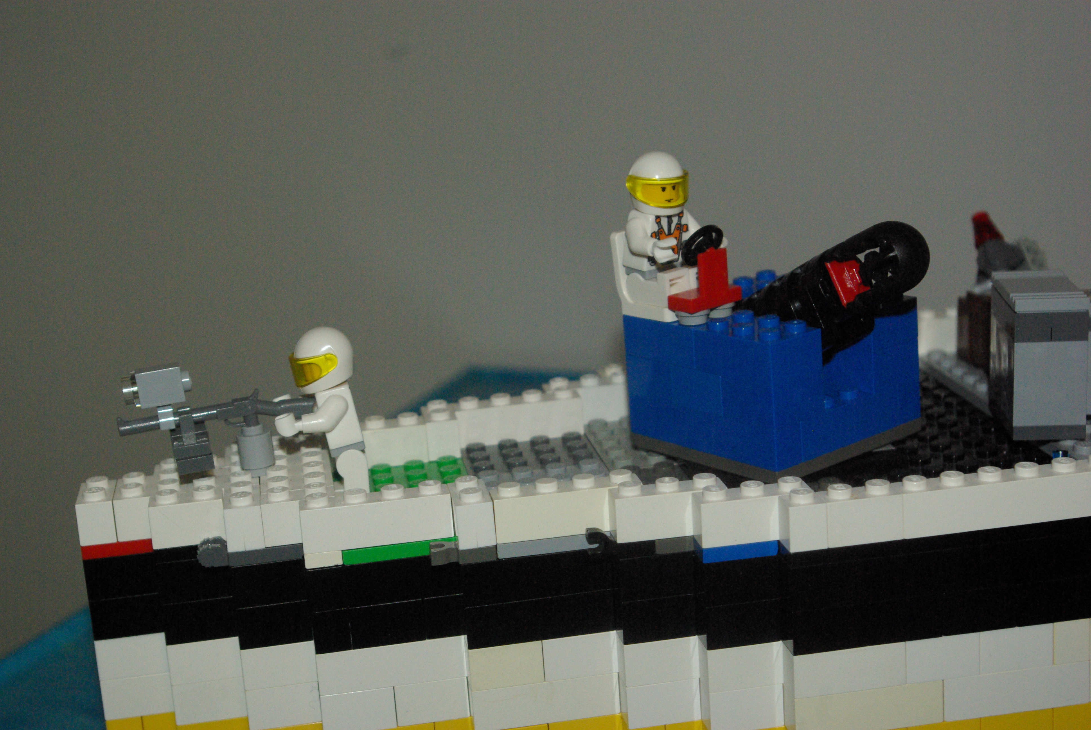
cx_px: 546
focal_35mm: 60
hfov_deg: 33.4
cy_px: 365
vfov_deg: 22.7
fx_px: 1821
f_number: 8
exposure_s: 1/60
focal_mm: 40
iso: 1600
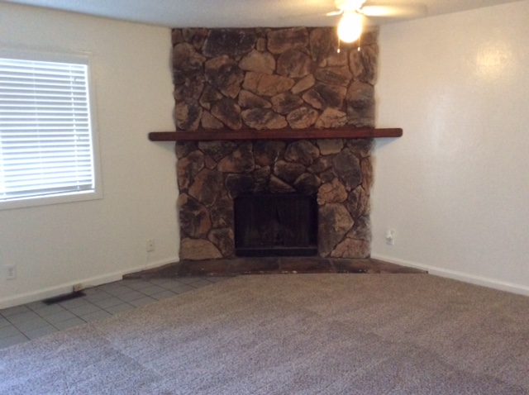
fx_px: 488
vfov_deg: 44.1
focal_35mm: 32
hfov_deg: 56.9
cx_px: 264
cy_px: 198
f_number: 2.4
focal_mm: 3.3
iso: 320
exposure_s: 1/24
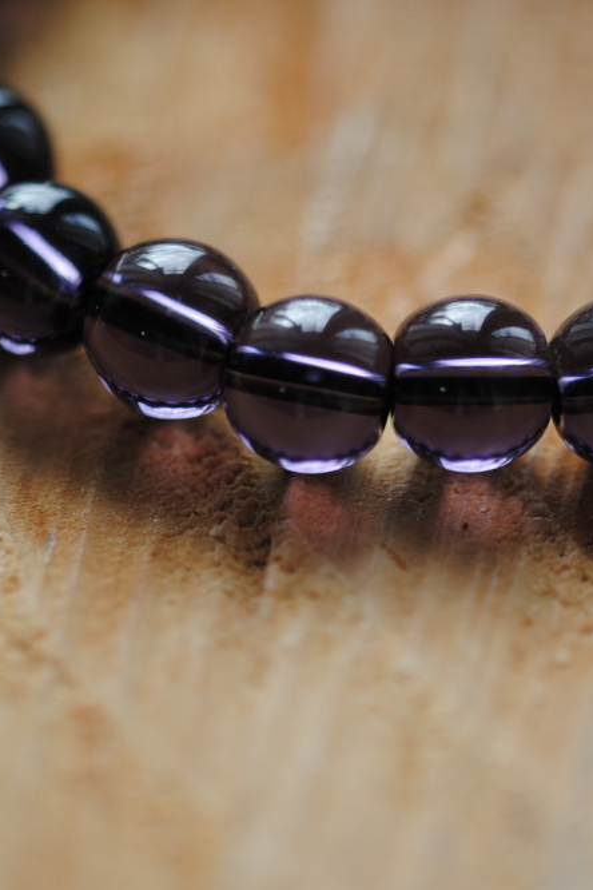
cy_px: 446
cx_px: 411
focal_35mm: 237
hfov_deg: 5.8
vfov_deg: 8.7
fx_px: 5849
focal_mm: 105
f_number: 4
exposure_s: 1/250
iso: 200
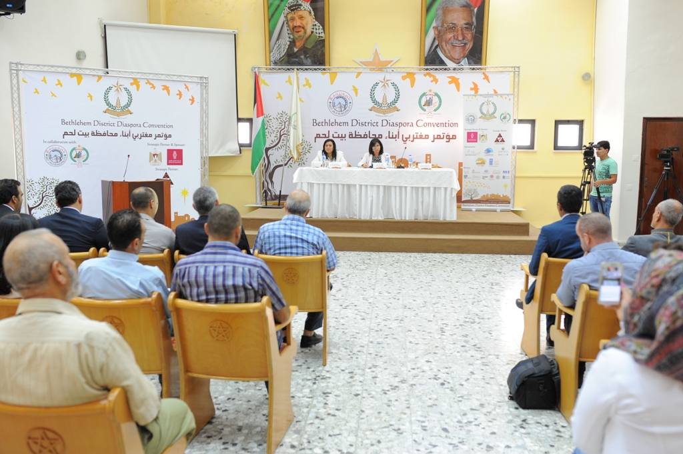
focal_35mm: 35
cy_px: 227
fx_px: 663
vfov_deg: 37.8
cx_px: 342
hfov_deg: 54.5
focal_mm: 35
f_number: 3.2
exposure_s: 1/125
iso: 1600
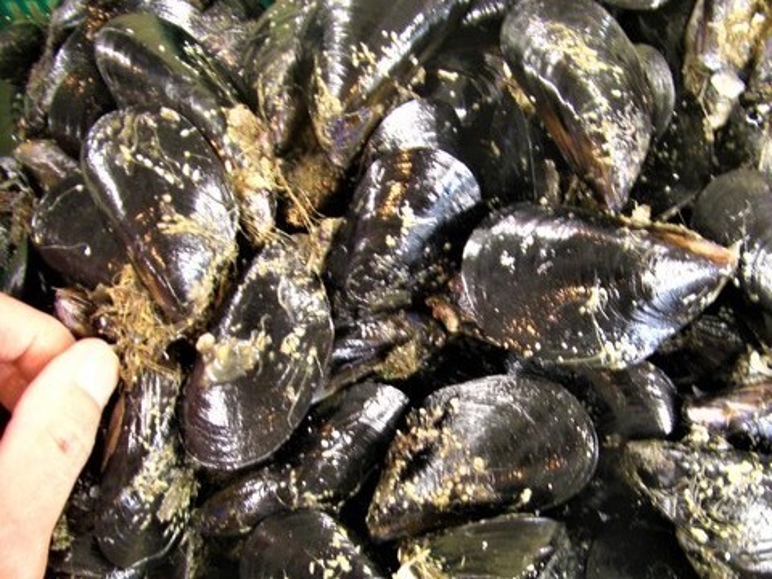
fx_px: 847
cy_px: 290
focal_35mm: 38
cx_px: 386
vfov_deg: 37.7
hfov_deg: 49.0
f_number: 3.4
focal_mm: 6.3
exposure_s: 1/3.33
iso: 200
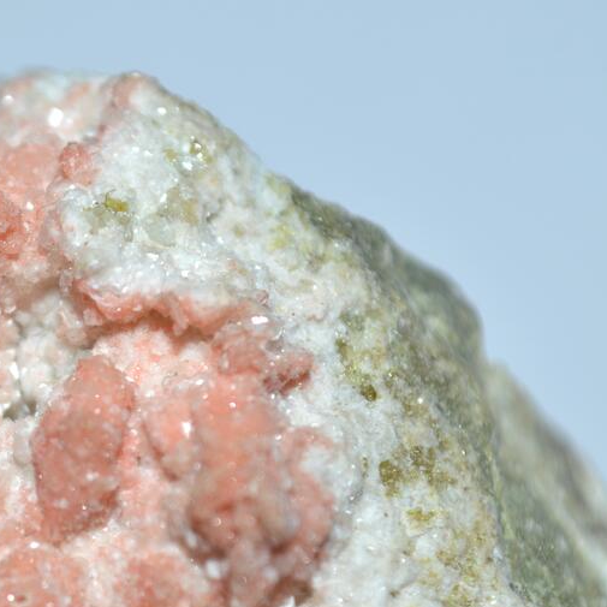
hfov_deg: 10.5
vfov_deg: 10.6
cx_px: -89
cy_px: 461
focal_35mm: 164
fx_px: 3254
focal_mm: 52
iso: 100
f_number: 8
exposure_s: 1/60
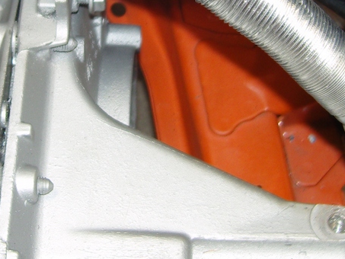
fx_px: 957
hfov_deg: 20.4
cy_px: 14
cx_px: 121
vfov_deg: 15.2
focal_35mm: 96
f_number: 2.8
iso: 100
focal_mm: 7.3
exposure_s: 1/40
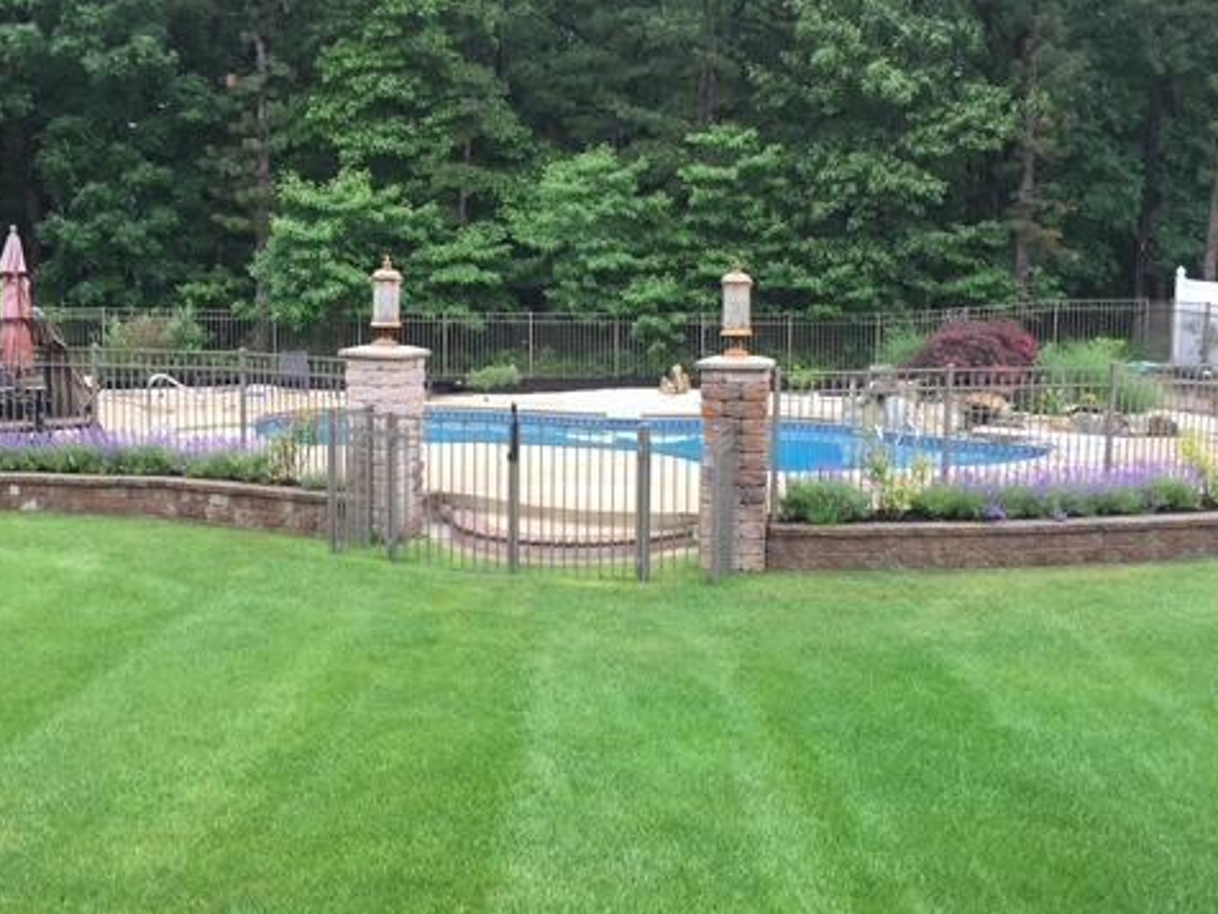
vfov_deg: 36.8
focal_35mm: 39
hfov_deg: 47.9
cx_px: 596
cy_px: 405
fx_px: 1372
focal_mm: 4.15
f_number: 2.2
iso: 40
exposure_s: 1/60
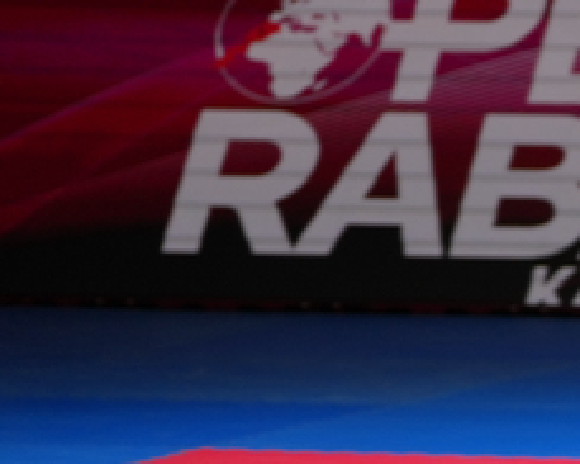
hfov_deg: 4.0
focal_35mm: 459
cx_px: 2024
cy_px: 198
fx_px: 7876
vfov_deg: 3.4
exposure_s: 1/500
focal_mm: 70
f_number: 2.8
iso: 200
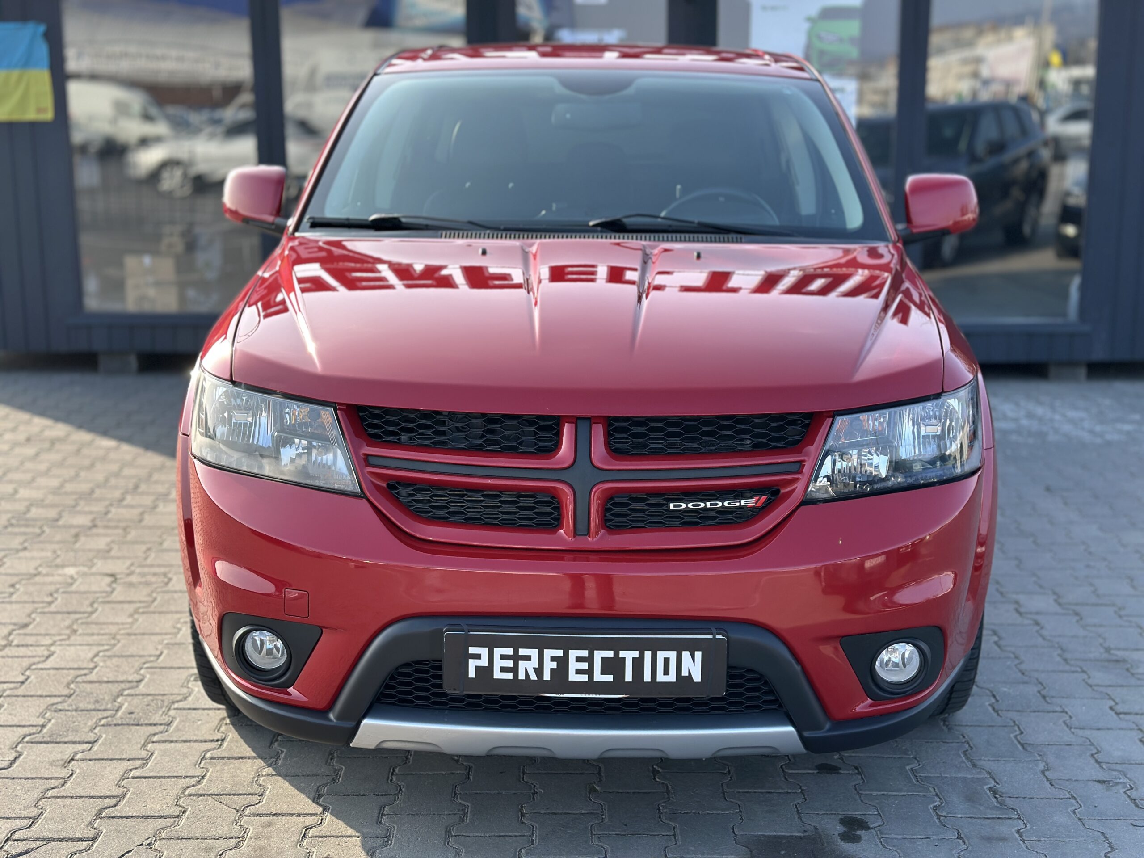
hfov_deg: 39.7
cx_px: 572
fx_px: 1586
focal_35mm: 48
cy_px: 429
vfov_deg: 30.3
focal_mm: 6.86
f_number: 1.78
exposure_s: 1/1376
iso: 80
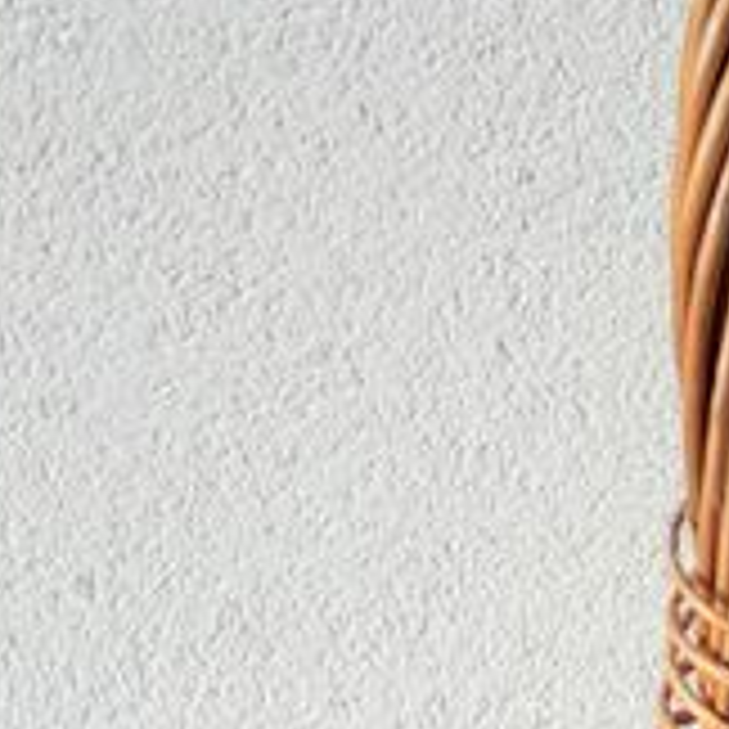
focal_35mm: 153
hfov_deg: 10.3
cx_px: 1548
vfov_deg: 10.9
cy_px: 1188
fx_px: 3645
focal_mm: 2.9
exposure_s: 1/452
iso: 40
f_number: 1.9
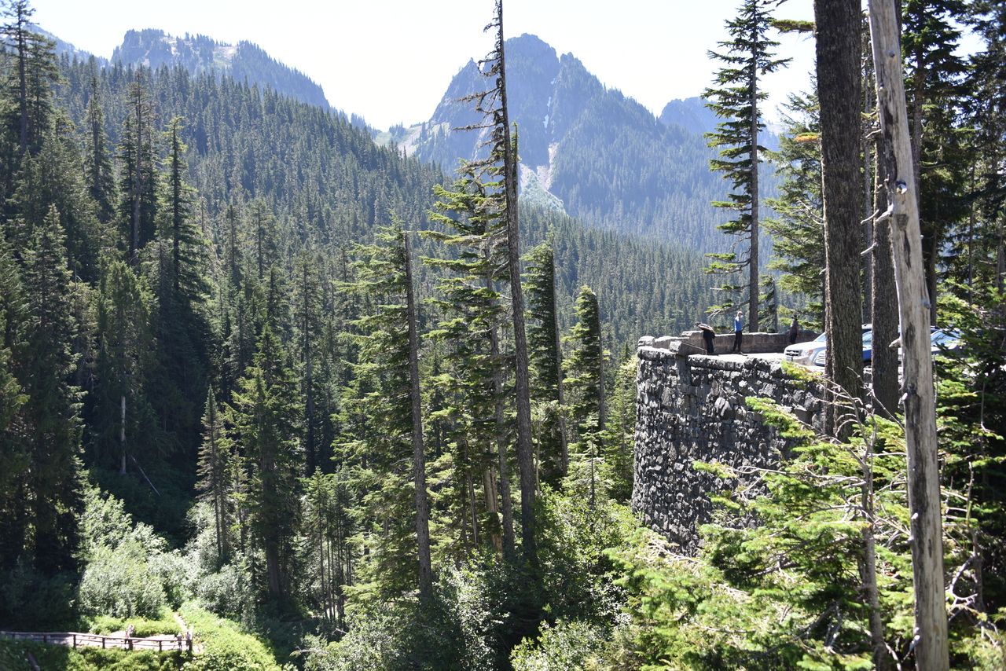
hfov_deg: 55.8
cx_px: 503
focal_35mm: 34
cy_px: 336
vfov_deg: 38.9
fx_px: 950
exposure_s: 1/125
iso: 100
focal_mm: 34
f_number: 5.6
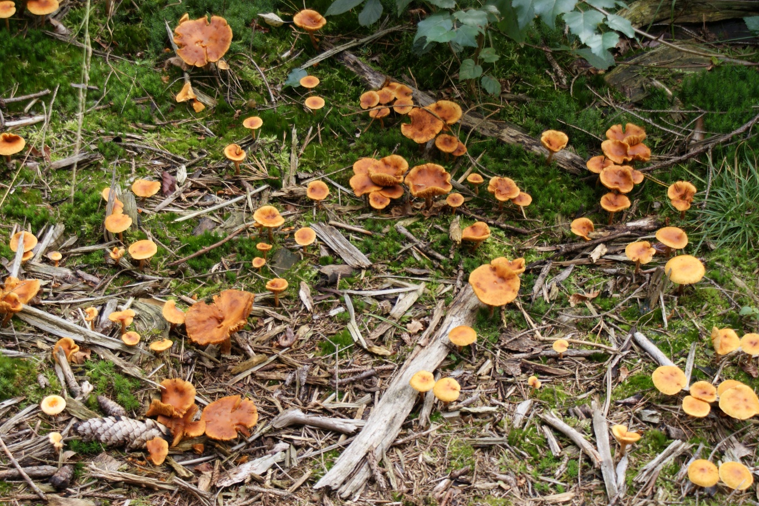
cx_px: 380
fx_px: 1602
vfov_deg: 18.0
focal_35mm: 76
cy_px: 256
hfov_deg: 26.6
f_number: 5.6
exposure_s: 1/80
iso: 200
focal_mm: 50
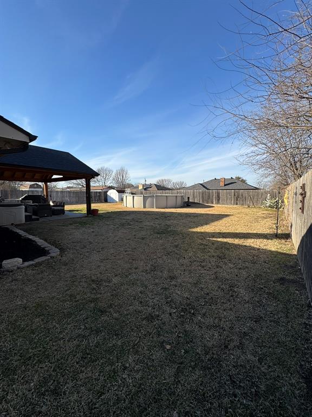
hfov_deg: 85.7
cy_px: 208
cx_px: 156
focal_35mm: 14
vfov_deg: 102.1
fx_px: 168
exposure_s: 1/1477
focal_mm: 2.22
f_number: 2.2
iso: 50
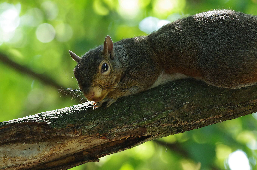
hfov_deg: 5.5
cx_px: 128
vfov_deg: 3.7
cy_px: 85
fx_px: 2672
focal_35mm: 375
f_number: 5.6
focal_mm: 250
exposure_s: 1/200
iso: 1600
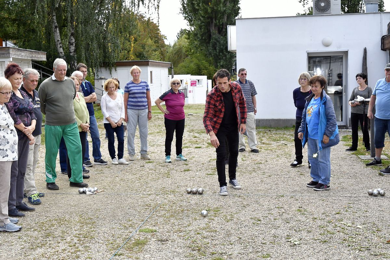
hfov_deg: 37.9
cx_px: 195
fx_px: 569
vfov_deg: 25.8
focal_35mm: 52
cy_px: 130
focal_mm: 35
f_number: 6.3
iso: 800
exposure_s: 1/1000
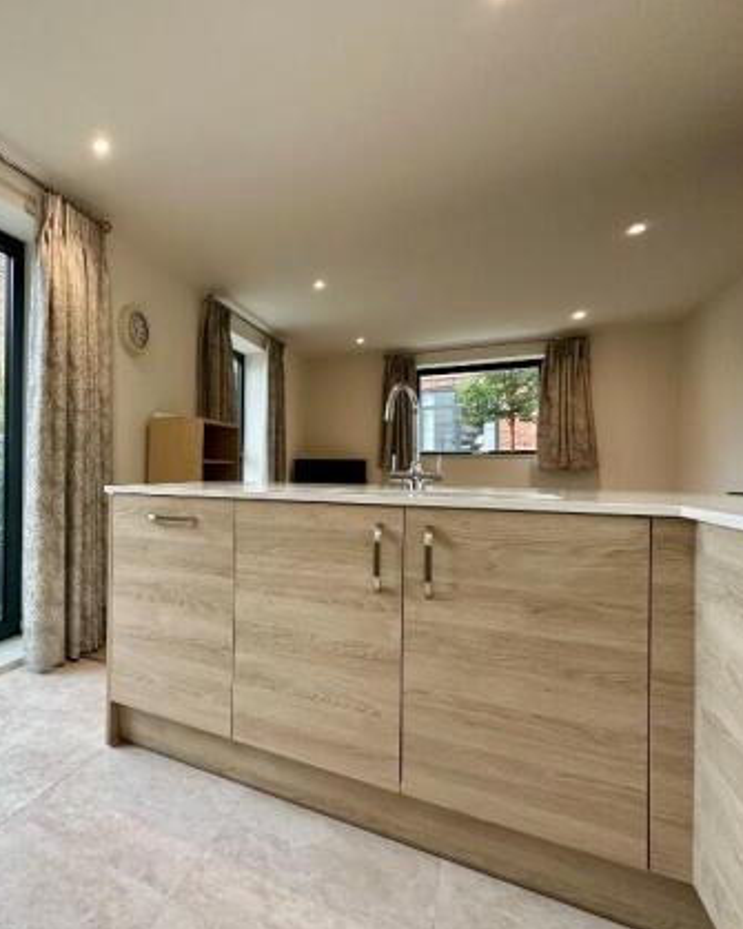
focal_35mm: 19
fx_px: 522
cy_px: 467
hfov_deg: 64.1
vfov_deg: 83.3
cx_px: 141
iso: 250
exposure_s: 1/100
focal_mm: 2.22
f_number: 2.2
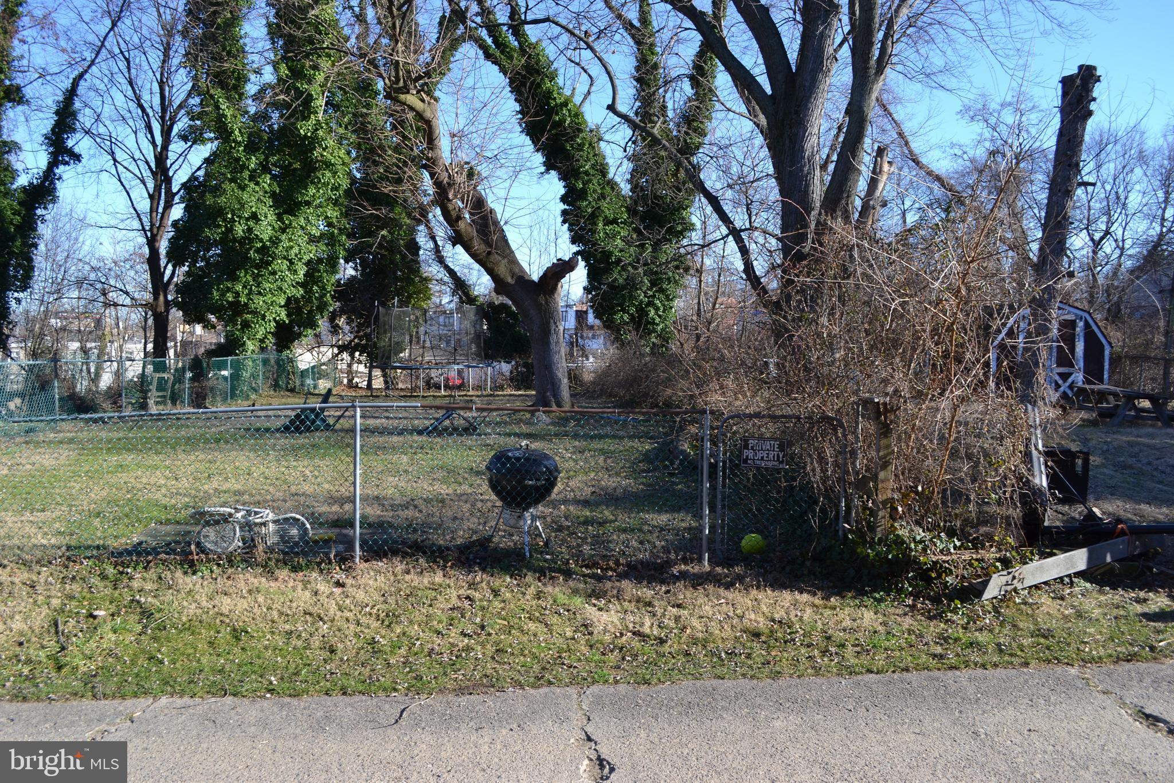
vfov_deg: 47.9
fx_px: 880
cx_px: 587
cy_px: 392
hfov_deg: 67.4
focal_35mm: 27
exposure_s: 1/160
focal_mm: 18
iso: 100
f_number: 6.3
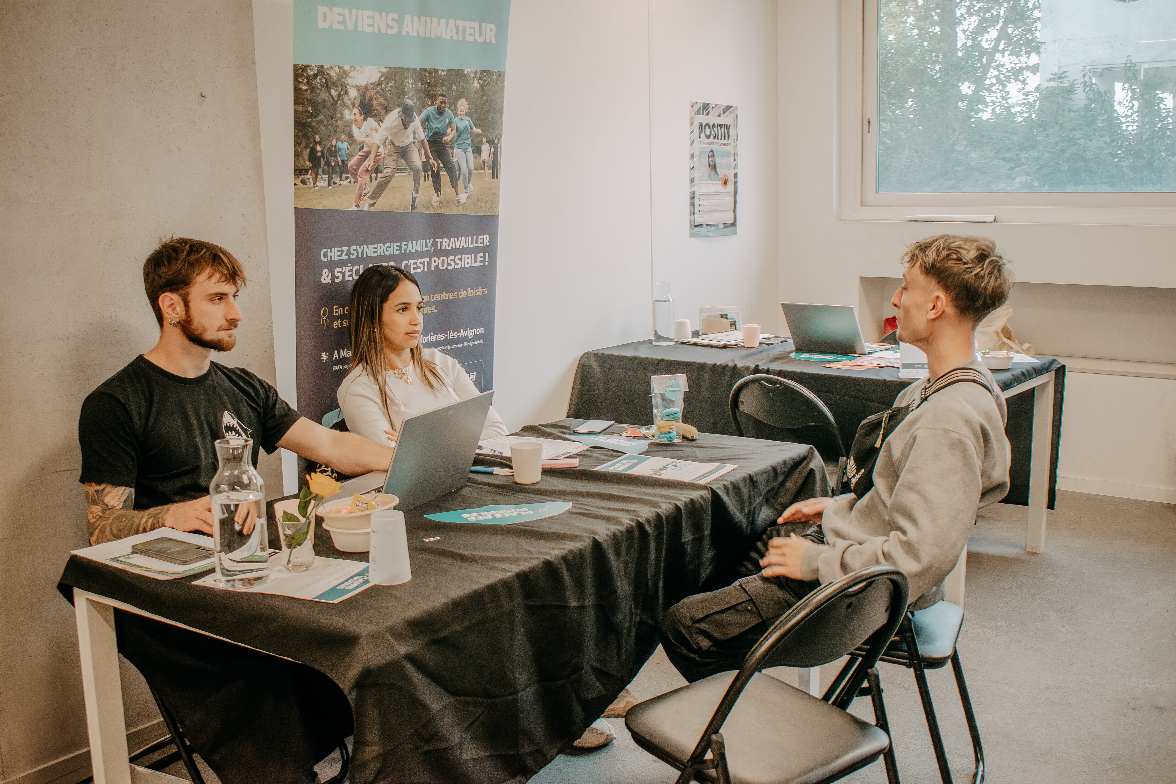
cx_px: 588
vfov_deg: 35.5
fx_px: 1225
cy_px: 392
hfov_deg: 51.3
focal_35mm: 38
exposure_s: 1/125
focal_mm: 25
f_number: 4
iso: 1000
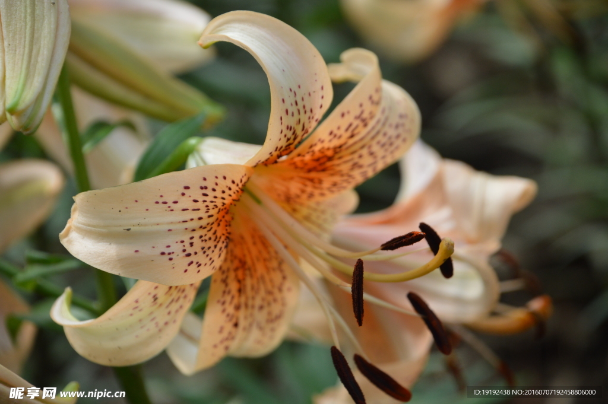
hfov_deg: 8.9
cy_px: 202
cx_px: 304
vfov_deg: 5.9
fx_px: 3923
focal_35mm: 232
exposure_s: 1/500
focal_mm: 155
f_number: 6
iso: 450
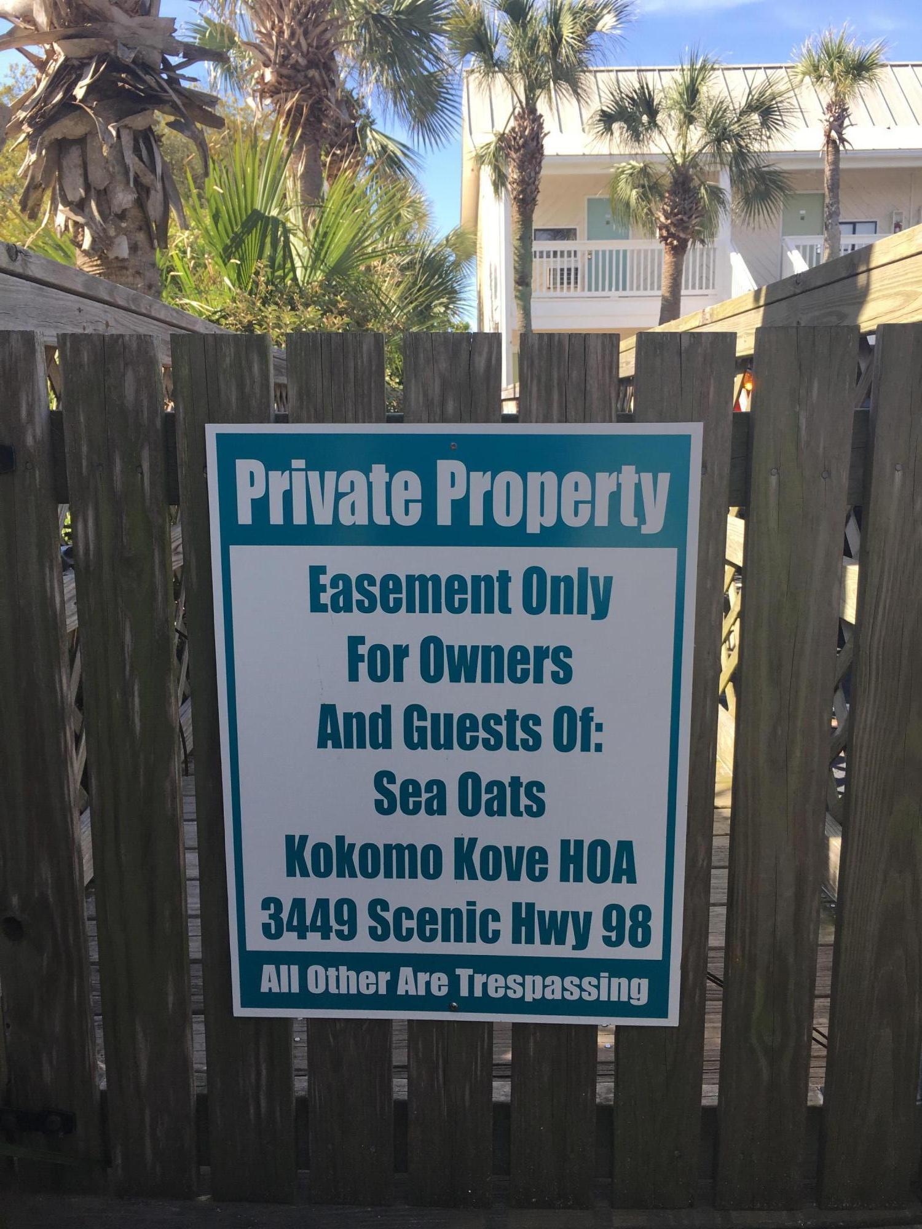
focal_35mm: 29
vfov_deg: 61.7
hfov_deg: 48.2
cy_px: 614
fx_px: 1030
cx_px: 461
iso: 25
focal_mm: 4.15
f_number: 2.2
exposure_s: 1/463
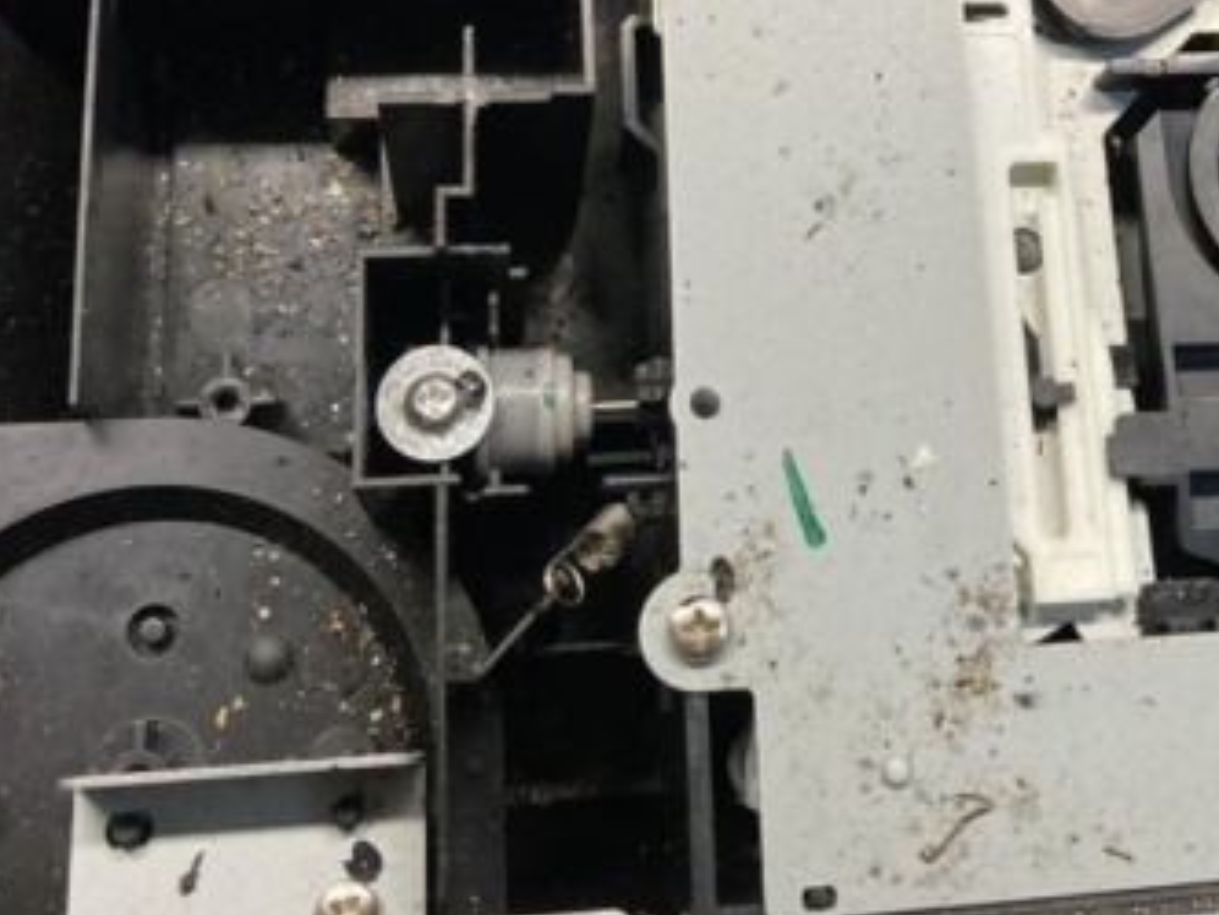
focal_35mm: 54
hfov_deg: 34.9
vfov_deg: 26.2
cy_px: 103
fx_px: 1902
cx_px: 896
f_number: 1.8
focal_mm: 3.99
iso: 80
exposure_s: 1/100
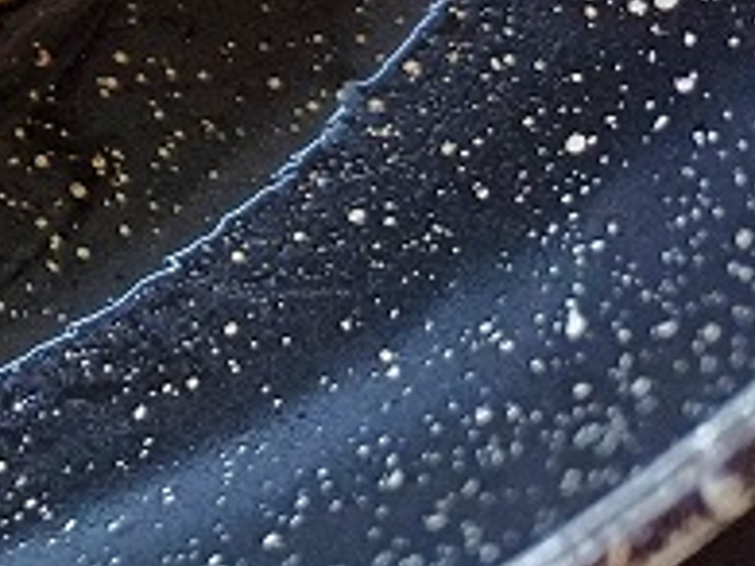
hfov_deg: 17.0
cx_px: -496
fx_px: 2180
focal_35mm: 100
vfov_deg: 13.0
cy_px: -521
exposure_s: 1/50
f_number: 1.8
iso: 400
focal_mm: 4.65
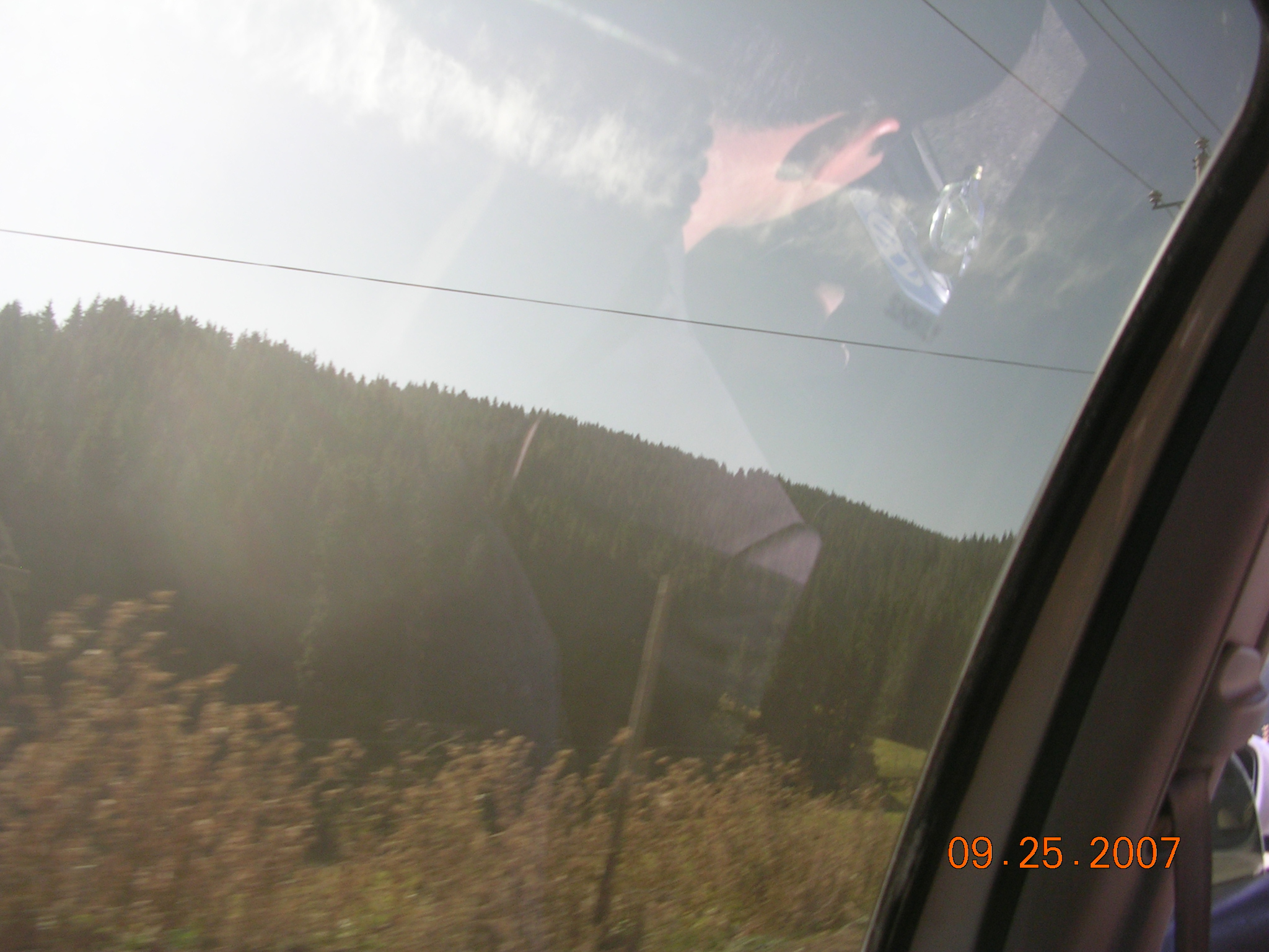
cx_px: 634
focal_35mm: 38
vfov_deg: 37.7
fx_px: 1393
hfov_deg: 49.0
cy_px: 476
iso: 50
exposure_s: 1/180
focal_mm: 5.8
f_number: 2.8
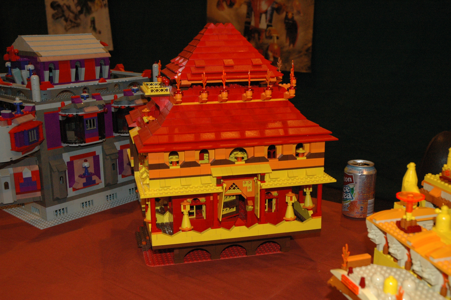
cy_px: 150
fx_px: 544
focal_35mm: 44
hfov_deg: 45.0
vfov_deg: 30.8
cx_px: 226
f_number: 4.5
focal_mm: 29
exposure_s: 1/60
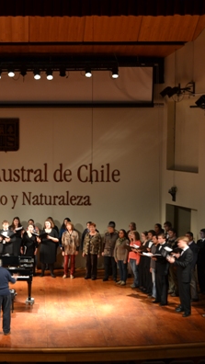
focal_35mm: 81
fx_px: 782
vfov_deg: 26.2
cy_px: 183
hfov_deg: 14.7
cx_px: -1
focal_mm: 34
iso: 100
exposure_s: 1/1.6
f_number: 6.3
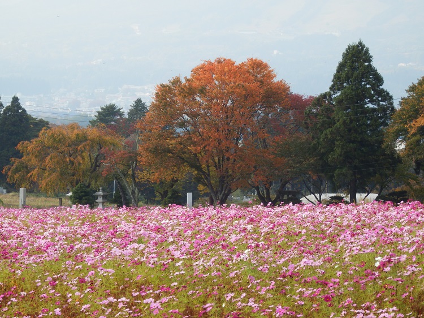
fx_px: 2265
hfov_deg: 10.7
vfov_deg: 8.0
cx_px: 212
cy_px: 159
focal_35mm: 185
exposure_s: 1/160
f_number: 5.8
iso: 100
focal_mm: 33.2
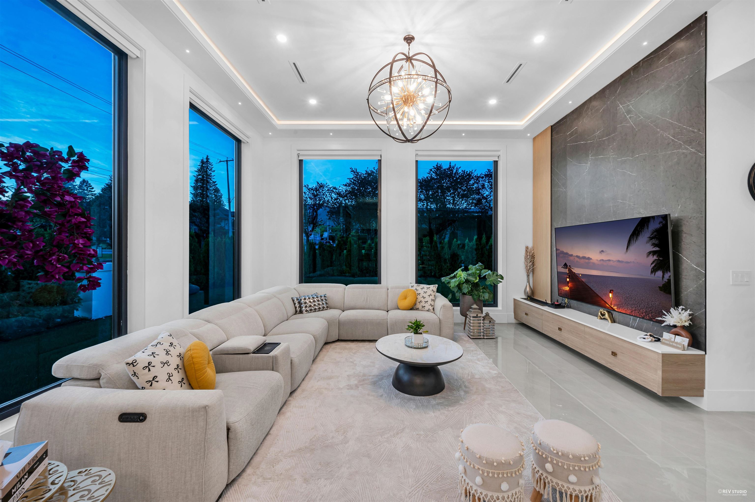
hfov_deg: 104.3
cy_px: 251
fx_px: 293
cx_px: 378
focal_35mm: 14
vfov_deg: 81.1
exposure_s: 1/2
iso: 100
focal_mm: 14
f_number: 14
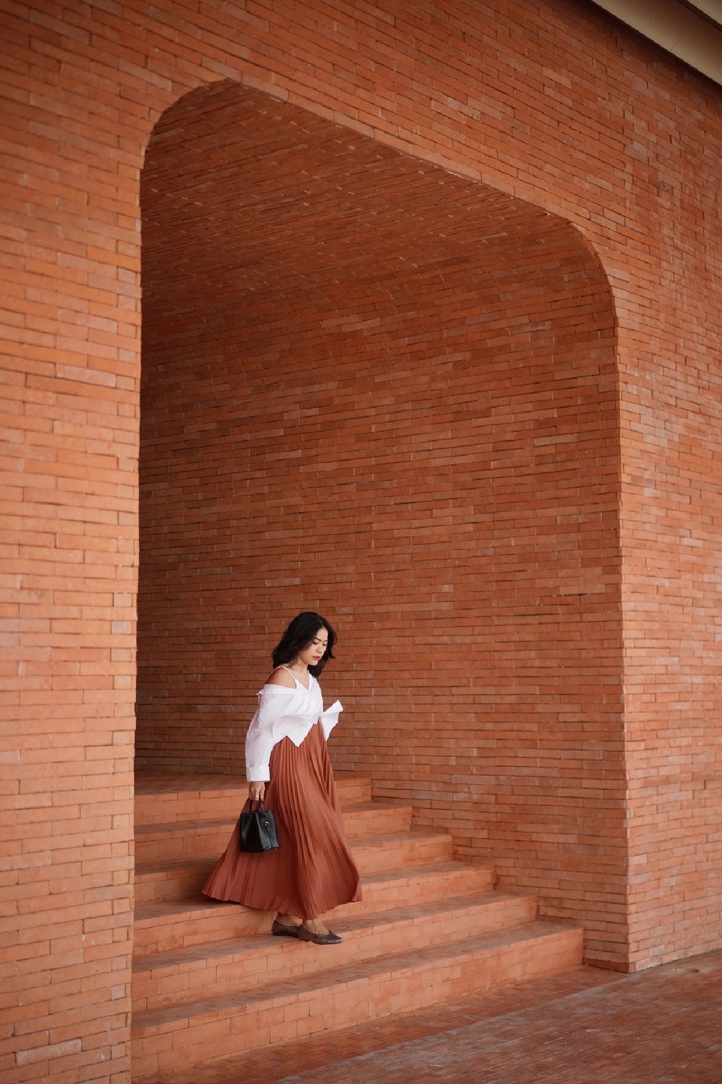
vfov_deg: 36.2
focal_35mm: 55
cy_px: 542
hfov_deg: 24.6
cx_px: 361
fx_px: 1654
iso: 500
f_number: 1.8
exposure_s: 1/3200
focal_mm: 55
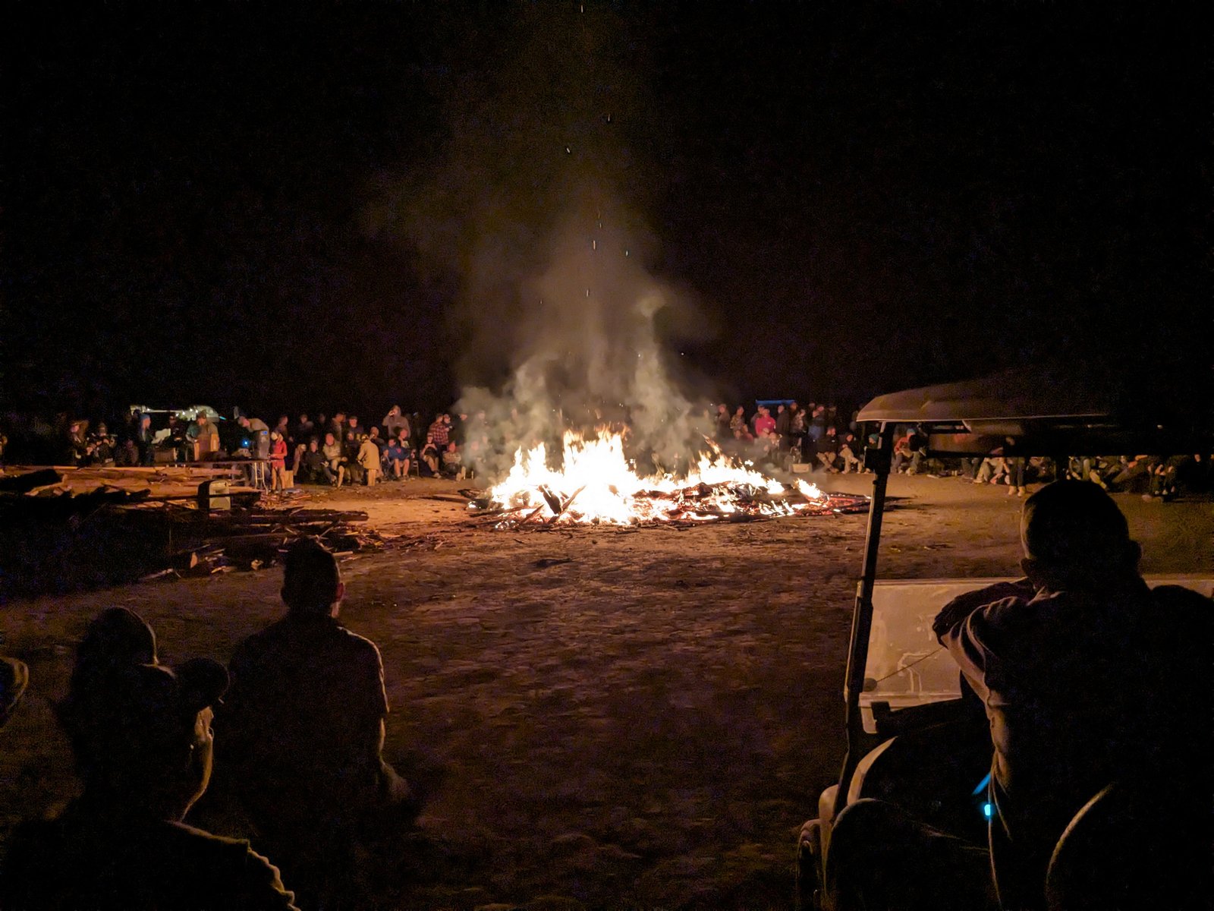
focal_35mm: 27
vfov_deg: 51.4
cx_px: 607
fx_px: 947
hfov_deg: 65.3
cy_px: 456
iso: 503
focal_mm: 4.38
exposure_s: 1/60
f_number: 1.73
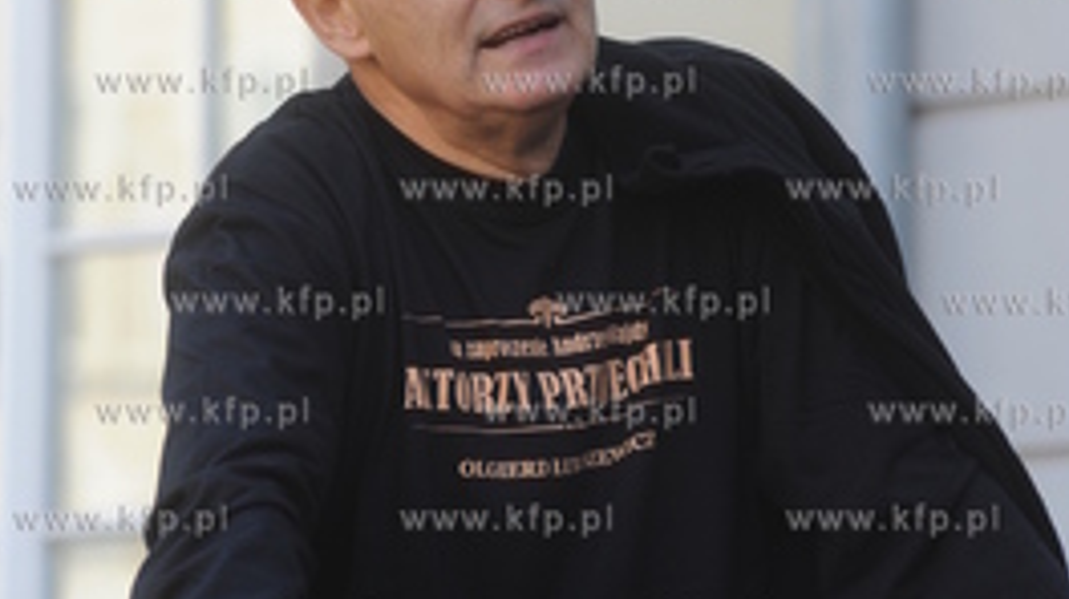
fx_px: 7647
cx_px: 534
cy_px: 295
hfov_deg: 8.0
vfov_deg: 4.5
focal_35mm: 270
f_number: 5.6
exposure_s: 1/250
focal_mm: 170
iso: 400
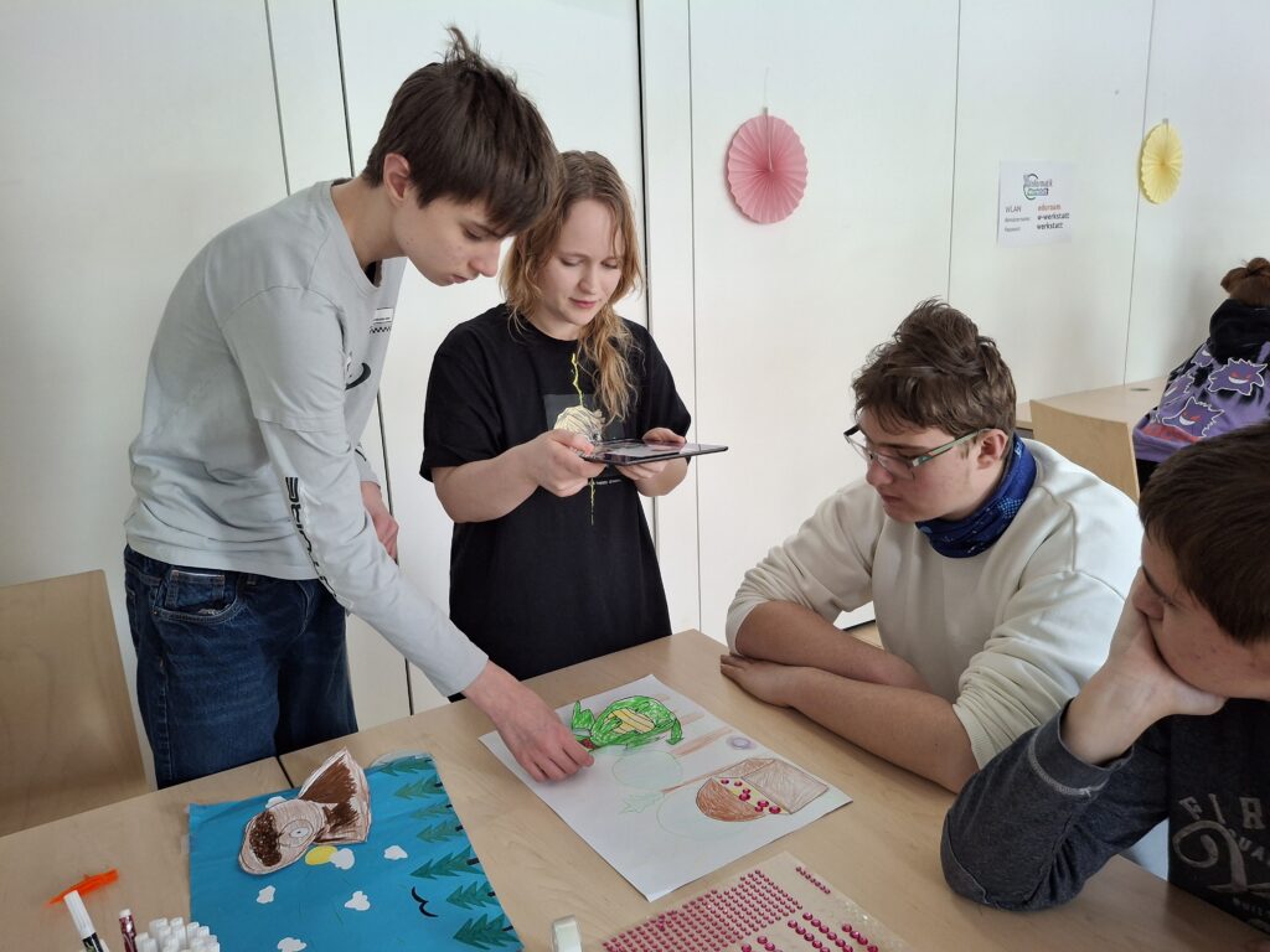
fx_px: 917
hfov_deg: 69.4
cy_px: 476
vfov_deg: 54.9
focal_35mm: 25
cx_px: 635
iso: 250
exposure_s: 1/50
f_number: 1.8
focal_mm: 4.69
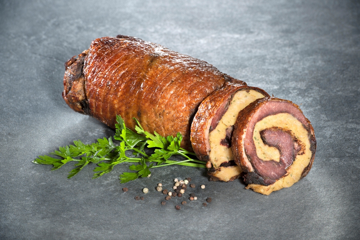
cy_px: 120
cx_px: 180
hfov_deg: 10.3
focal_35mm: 200
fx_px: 2000
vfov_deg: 6.9
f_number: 11
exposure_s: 1/250
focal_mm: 200
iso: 160
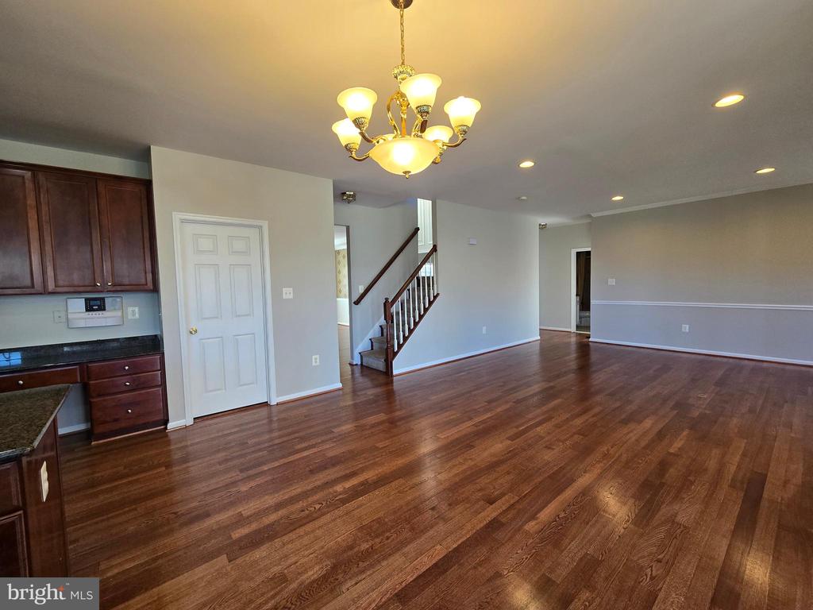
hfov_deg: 106.2
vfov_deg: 89.9
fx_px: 305
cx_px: 406
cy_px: 305
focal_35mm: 13
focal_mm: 2.2
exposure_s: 1/60
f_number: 2.2
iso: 80
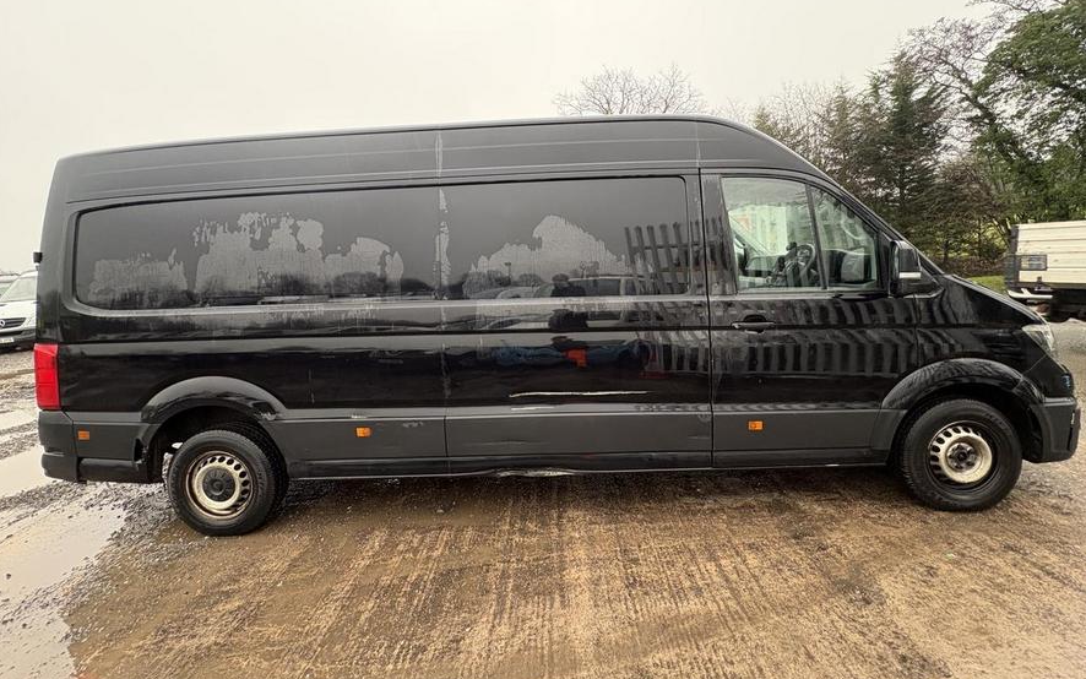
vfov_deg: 74.2
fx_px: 444
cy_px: 281
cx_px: 541
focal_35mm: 15
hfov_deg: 101.5
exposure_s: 1/82
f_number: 2.2
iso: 250
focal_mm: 2.22
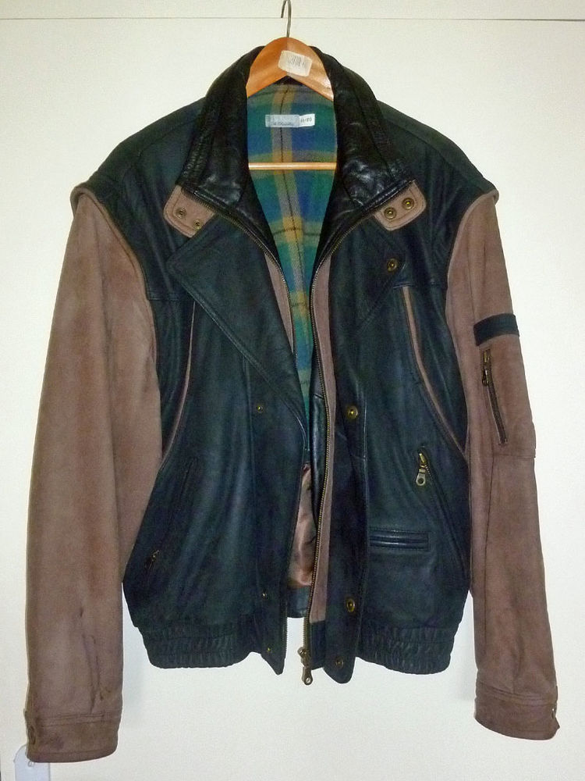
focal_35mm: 26
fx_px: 586
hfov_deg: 53.1
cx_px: 292
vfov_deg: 67.3
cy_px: 390
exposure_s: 1/30
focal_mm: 4.5
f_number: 3.3
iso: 400
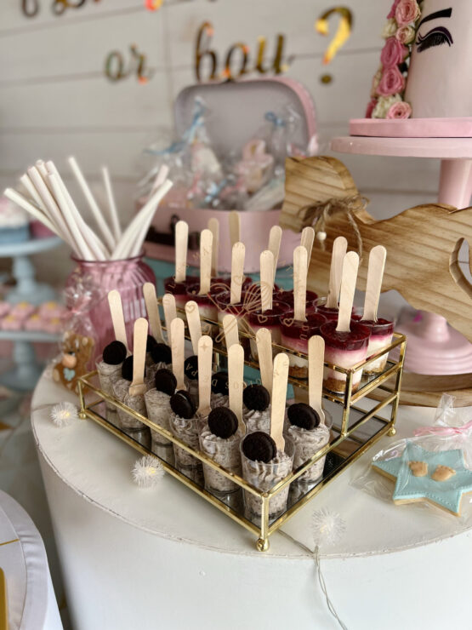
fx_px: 473
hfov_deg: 53.1
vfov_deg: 67.3
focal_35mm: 26
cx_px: 236
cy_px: 315
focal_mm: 5.7
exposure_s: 1/50
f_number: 1.5
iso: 80
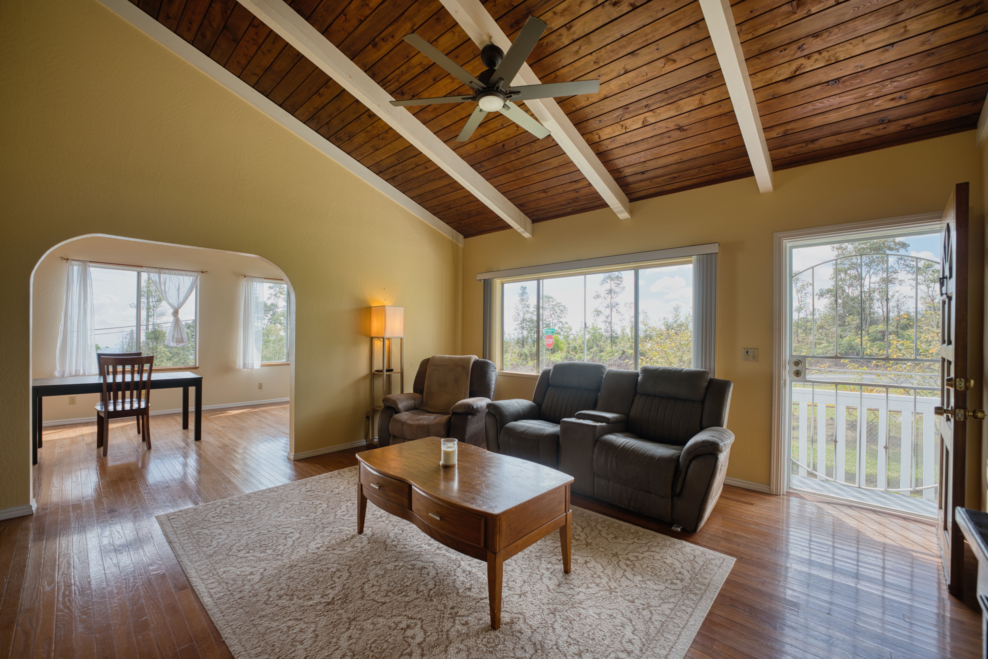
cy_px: 330
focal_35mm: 15
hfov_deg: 101.9
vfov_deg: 78.9
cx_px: 494
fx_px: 401
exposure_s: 1/100
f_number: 4
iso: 50
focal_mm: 14.6
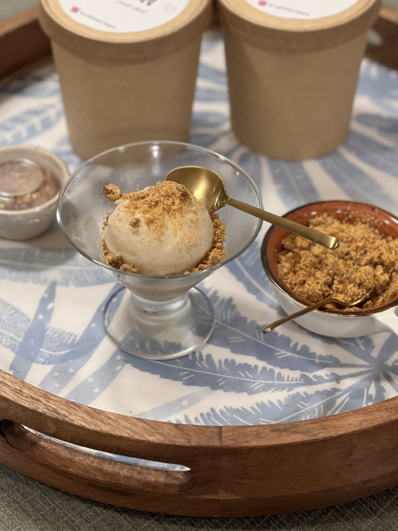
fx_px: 1518
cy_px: 198
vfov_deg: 19.8
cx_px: 182
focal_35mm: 99
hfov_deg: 14.9
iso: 320
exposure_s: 1/33
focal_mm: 9
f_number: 2.8
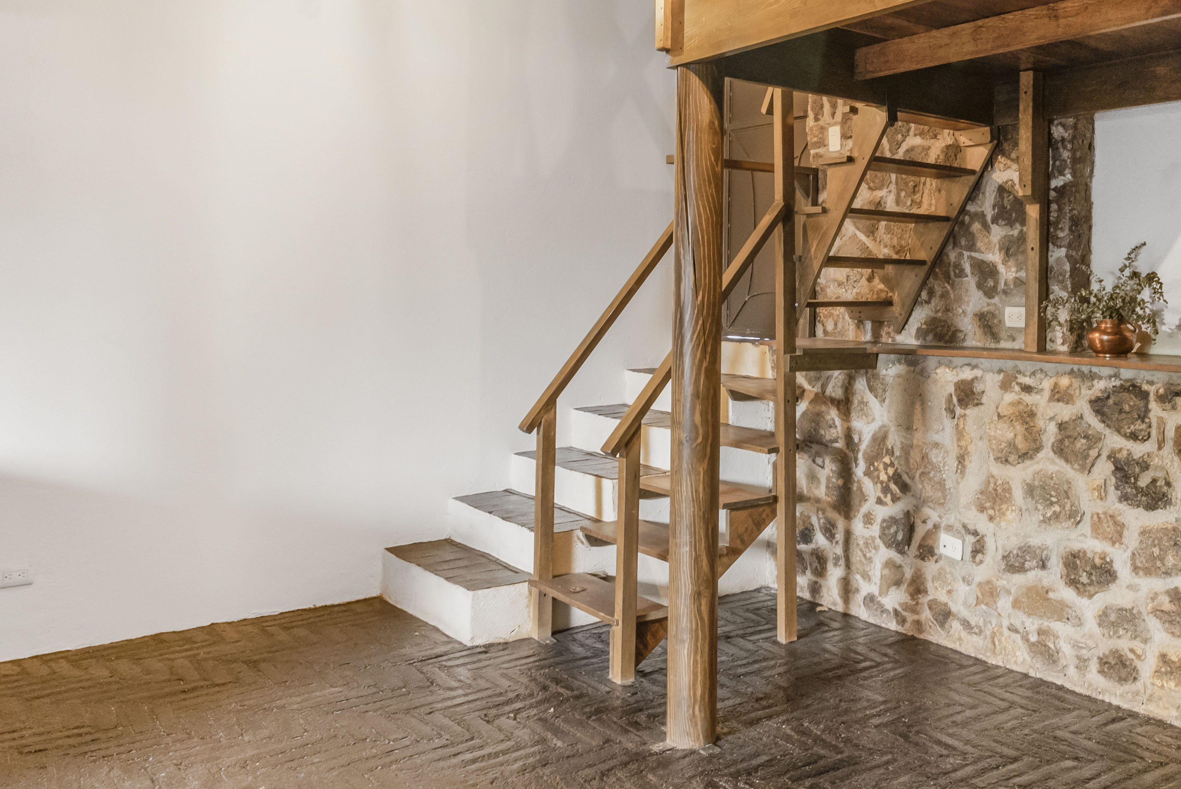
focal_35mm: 32
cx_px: 836
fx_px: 1049
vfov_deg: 40.9
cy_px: 289
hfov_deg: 56.8
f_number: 8
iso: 1000
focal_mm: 11
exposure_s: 1/2
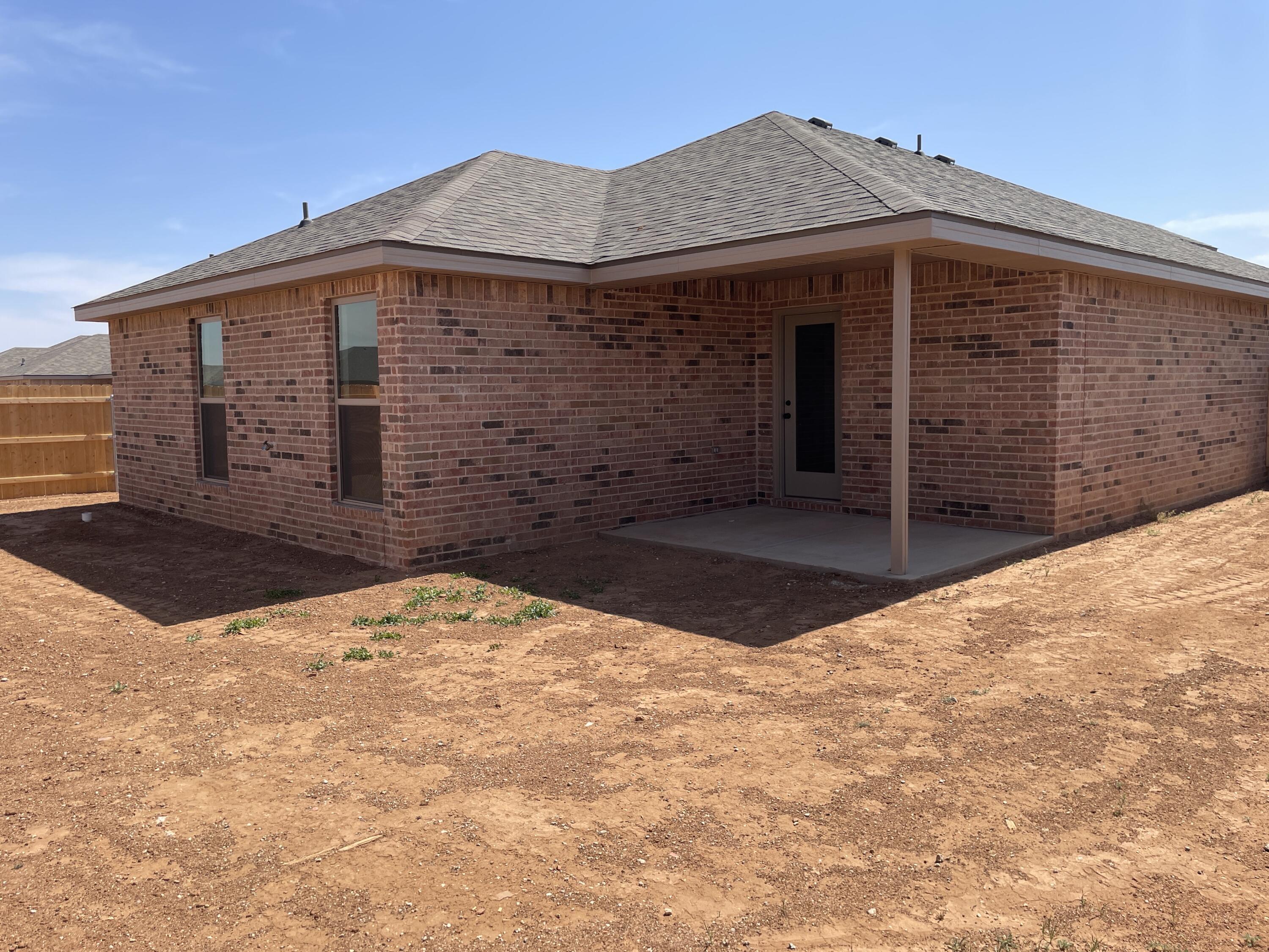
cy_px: 476
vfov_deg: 53.1
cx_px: 634
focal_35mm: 26
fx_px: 953
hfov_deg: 67.3
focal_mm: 4.2
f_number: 1.6
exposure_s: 1/2959
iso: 32
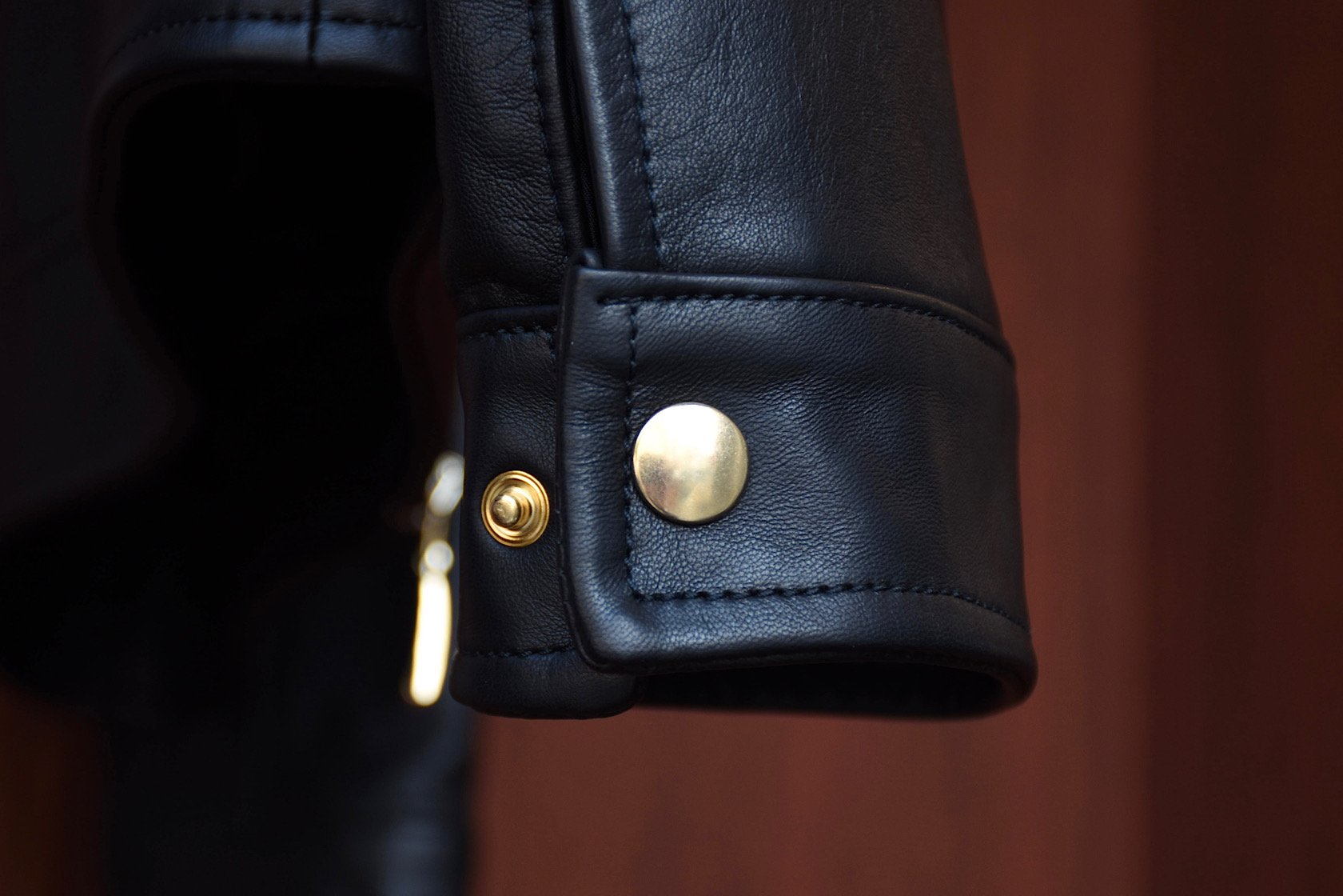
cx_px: 672
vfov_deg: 14.7
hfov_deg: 21.9
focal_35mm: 93
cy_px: 448
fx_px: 3469
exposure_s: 1/100
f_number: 5
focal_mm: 62
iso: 250
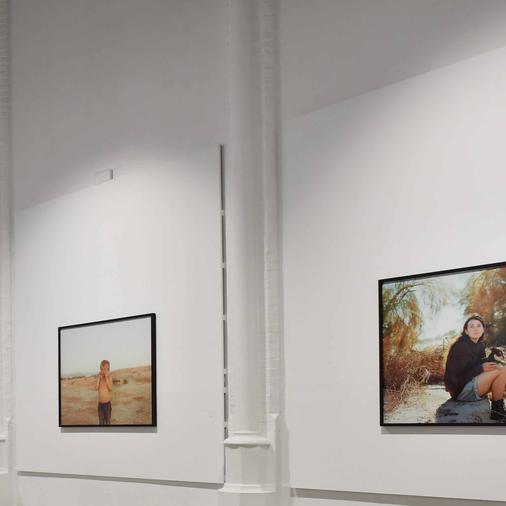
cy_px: 407
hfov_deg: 31.8
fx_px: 827
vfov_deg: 33.0
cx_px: 21
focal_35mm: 50
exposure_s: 1/25
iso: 400
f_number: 8
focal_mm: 16
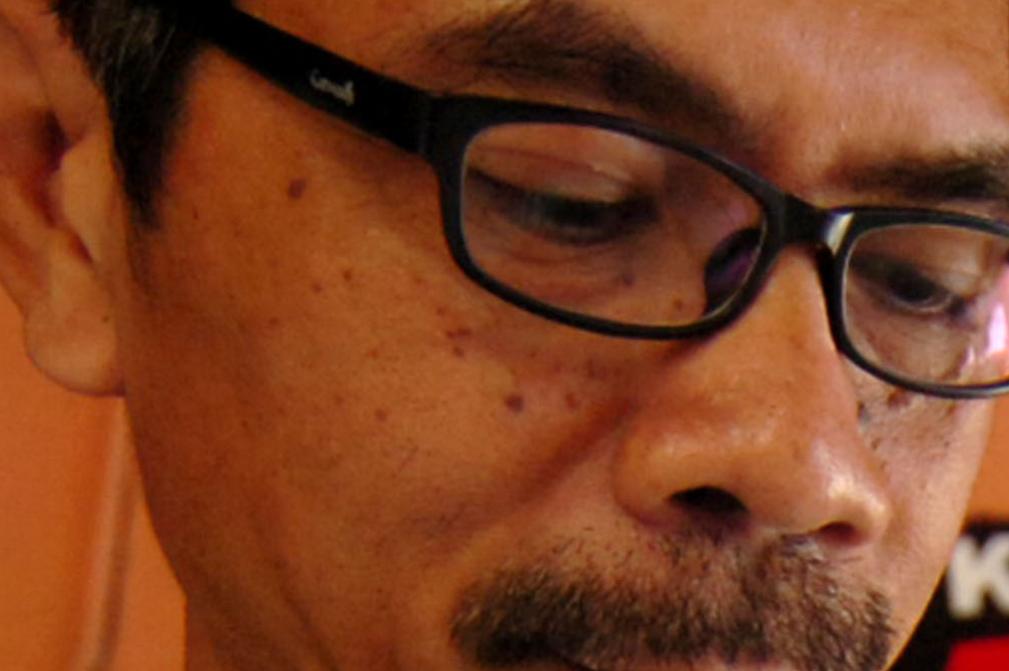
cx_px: 1298
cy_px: 1333
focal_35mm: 72
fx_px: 2016
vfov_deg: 15.3
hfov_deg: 24.6
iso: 800
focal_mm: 12
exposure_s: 1/160
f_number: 4
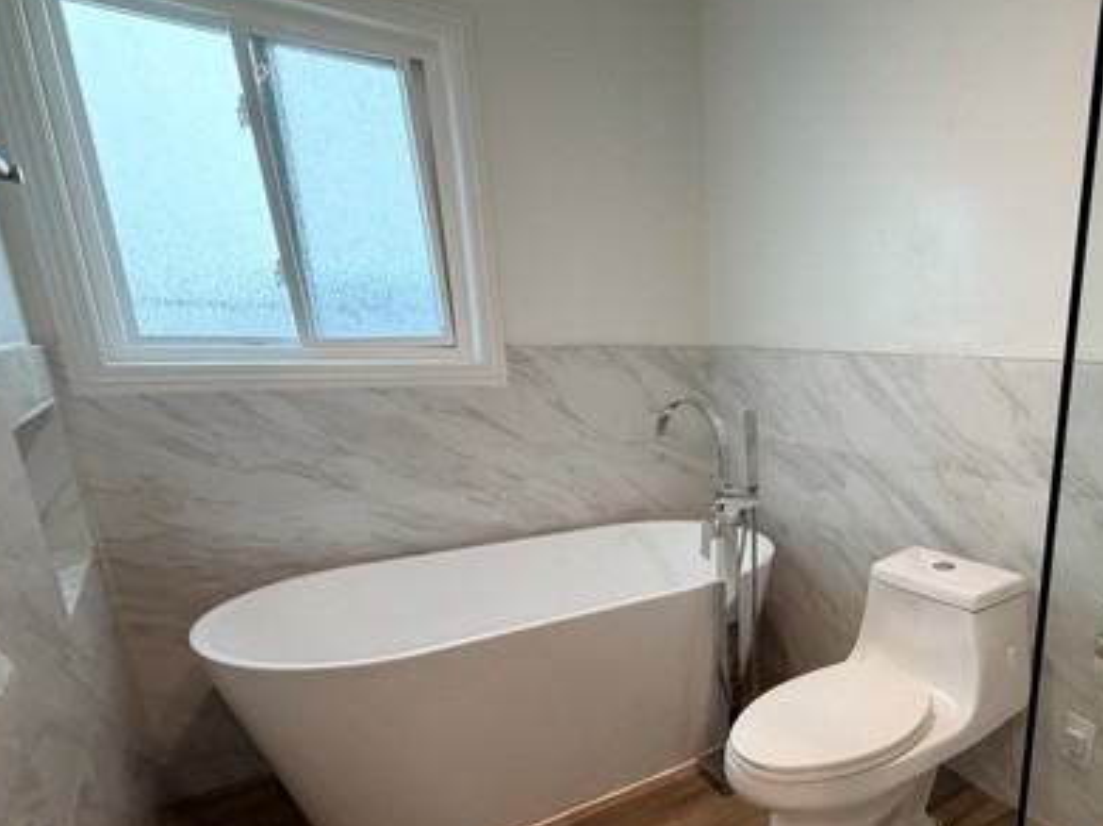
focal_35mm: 23
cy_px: 546
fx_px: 732
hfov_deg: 69.3
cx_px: 823
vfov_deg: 57.6
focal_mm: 2.22
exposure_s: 1/120
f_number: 2.2
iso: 250
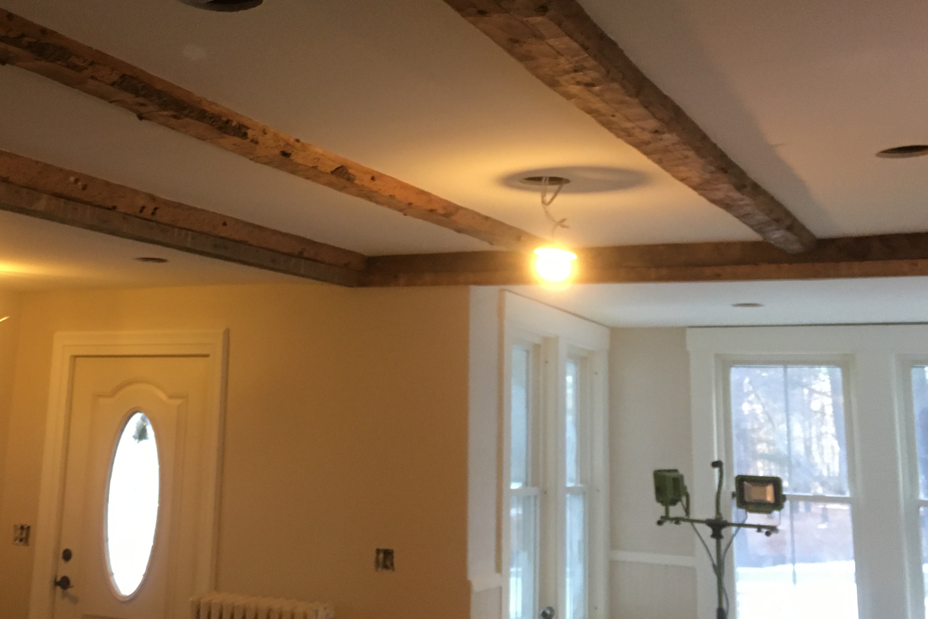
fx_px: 1160
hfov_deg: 43.3
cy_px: 166
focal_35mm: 45
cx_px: 357
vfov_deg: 29.5
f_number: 2.2
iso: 125
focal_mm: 4.15
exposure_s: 1/30
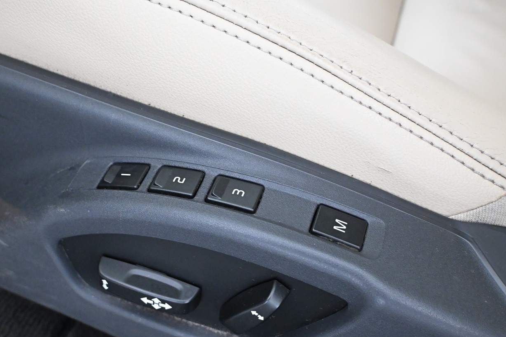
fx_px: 586
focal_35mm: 42
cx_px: 228
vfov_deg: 32.0
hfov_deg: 46.7
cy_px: 209
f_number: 4
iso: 4500
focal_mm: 21
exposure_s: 1/30
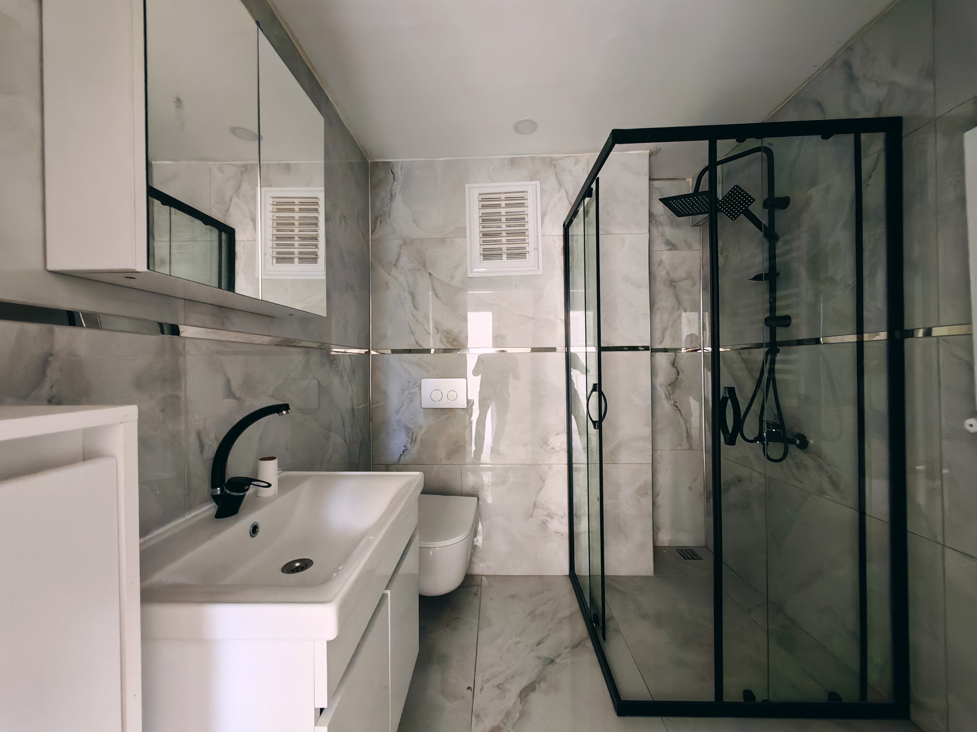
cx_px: 488
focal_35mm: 12
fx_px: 339
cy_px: 366
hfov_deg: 110.5
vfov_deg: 94.5
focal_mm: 1.82
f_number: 2
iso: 800
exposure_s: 1/20
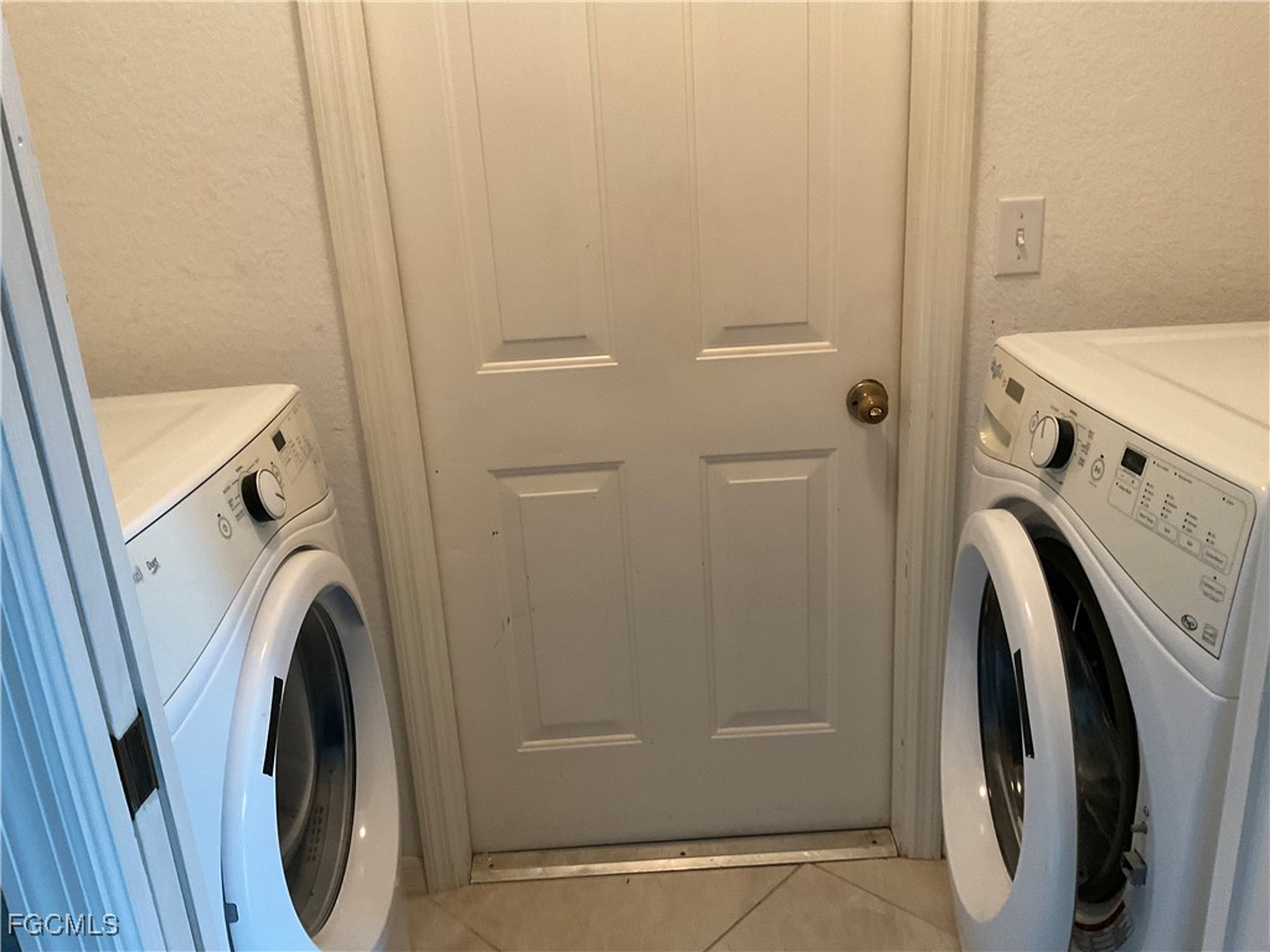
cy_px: 476
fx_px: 1064
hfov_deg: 61.7
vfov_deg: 48.2
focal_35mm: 29
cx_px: 635
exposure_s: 1/60
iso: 200
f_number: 1.8
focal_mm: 3
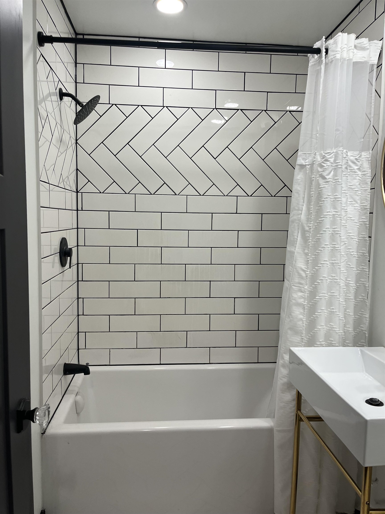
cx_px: 192
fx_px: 386
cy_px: 257
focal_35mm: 26
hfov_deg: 53.1
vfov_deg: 67.3
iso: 125
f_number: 1.6
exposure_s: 1/120
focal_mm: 5.1
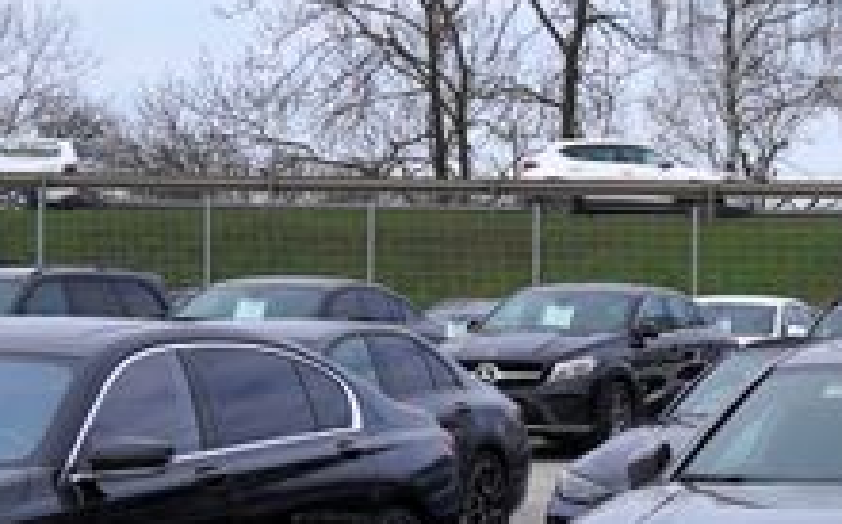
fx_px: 2613
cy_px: 415
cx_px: 1695
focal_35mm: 114
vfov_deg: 11.4
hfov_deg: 14.9
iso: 100
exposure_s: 1/250
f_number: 8
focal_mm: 24
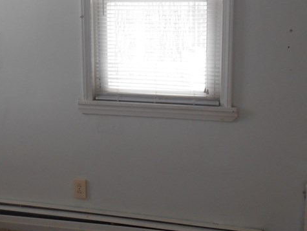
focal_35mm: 56
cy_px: 83
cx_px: 59
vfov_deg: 26.0
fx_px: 497
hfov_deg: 33.3
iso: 180
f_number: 3.2
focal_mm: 4.6
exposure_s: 1/30
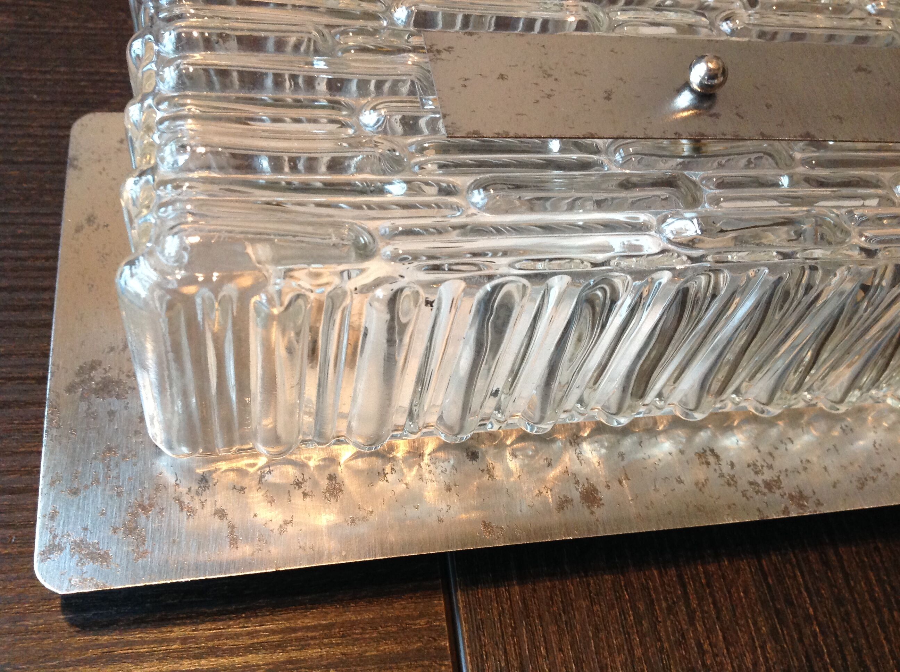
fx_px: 909
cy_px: 336
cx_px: 450
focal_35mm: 35
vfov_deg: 40.6
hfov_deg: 52.7
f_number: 2.4
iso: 250
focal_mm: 4.28
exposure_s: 1/15
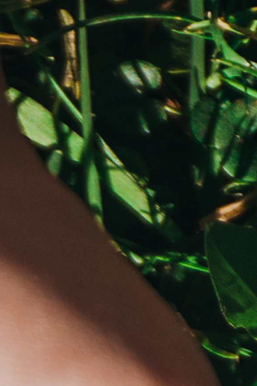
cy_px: 937
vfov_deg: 2.8
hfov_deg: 1.9
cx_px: -521
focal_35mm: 722
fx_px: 7731
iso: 200
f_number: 7.1
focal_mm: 70
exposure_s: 1/800
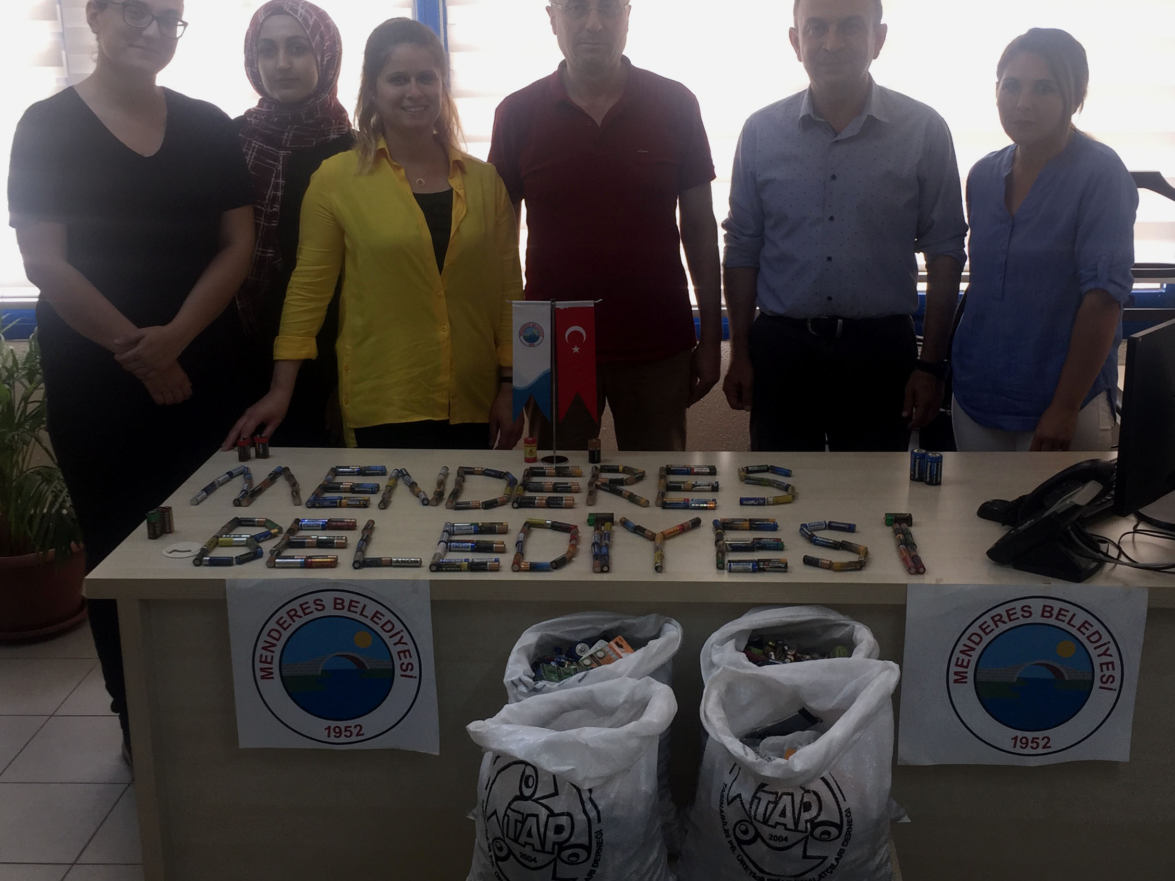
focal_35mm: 42
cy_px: 387
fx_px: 1425
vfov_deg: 34.3
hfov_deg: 44.7
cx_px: 647
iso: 32
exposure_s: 1/37
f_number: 2.2
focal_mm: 4.15
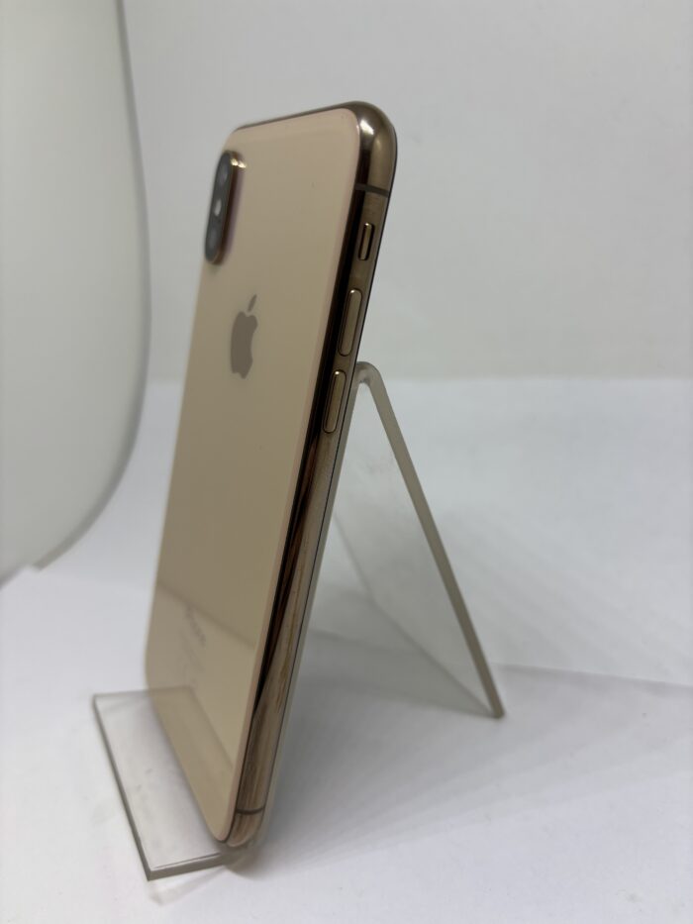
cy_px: 462
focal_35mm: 26
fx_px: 694
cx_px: 346
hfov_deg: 53.1
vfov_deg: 67.3
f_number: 1.6
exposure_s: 1/136
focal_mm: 5.96
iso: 32
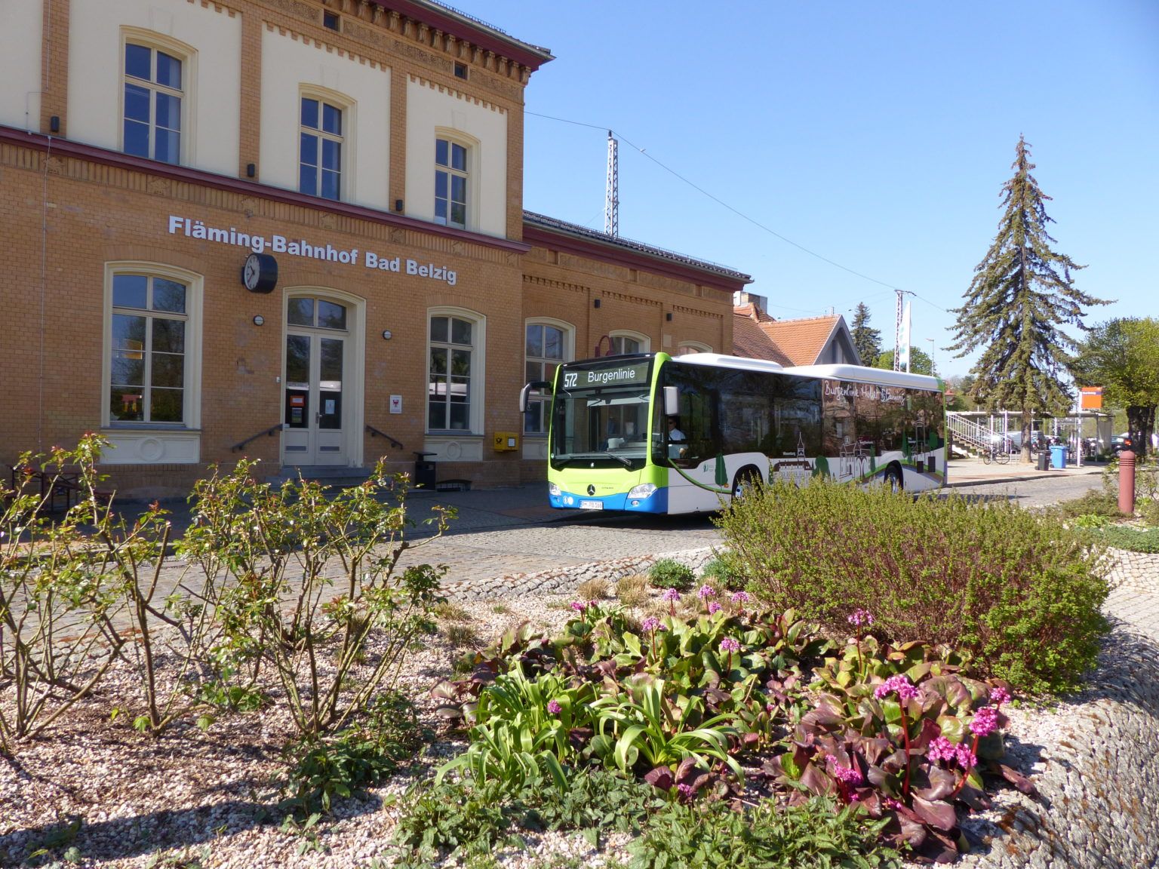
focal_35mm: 25
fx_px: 837
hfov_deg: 69.4
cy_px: 434
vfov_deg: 54.9
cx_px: 580
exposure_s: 1/500
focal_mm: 4.5
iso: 100
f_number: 4
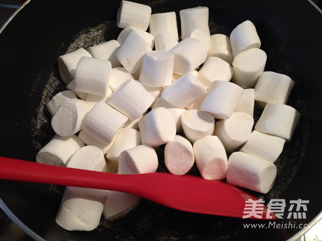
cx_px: 161
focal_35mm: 35
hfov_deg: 52.6
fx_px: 325
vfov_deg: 40.7
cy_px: 120
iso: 320
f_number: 2.4
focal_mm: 4.28
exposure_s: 1/17
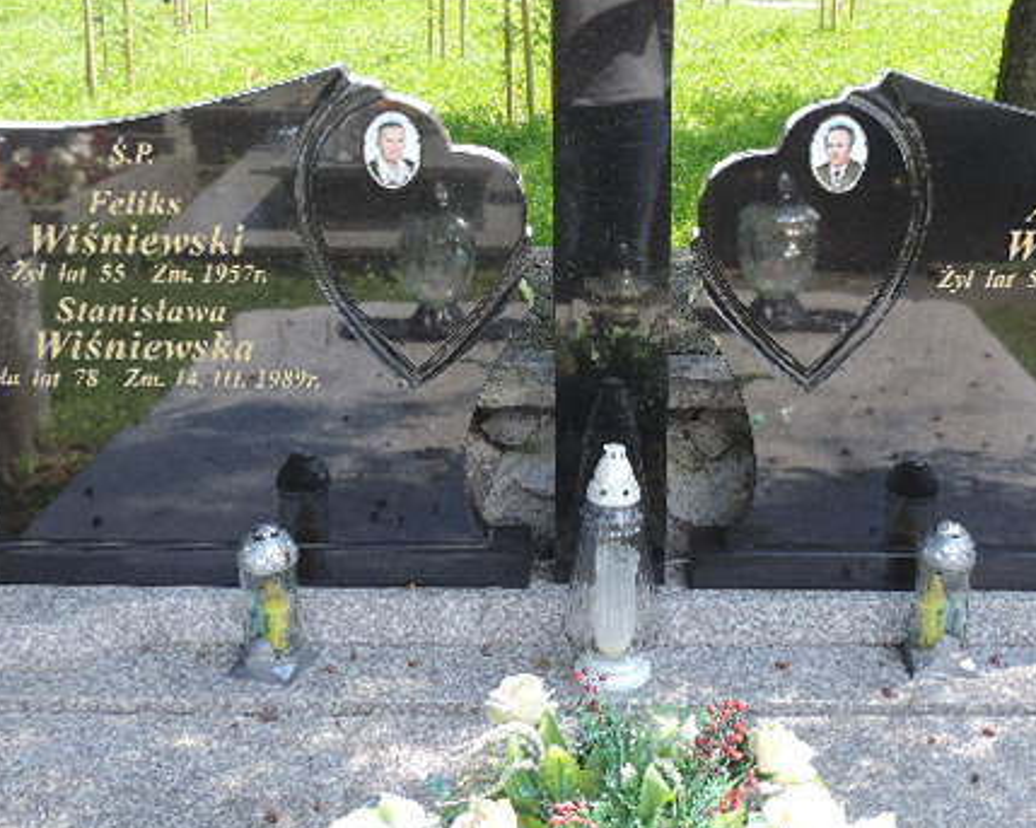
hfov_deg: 36.6
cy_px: 280
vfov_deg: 29.5
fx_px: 1563
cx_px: 599
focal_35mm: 51
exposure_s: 1/160
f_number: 3.3
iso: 80
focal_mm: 6.2
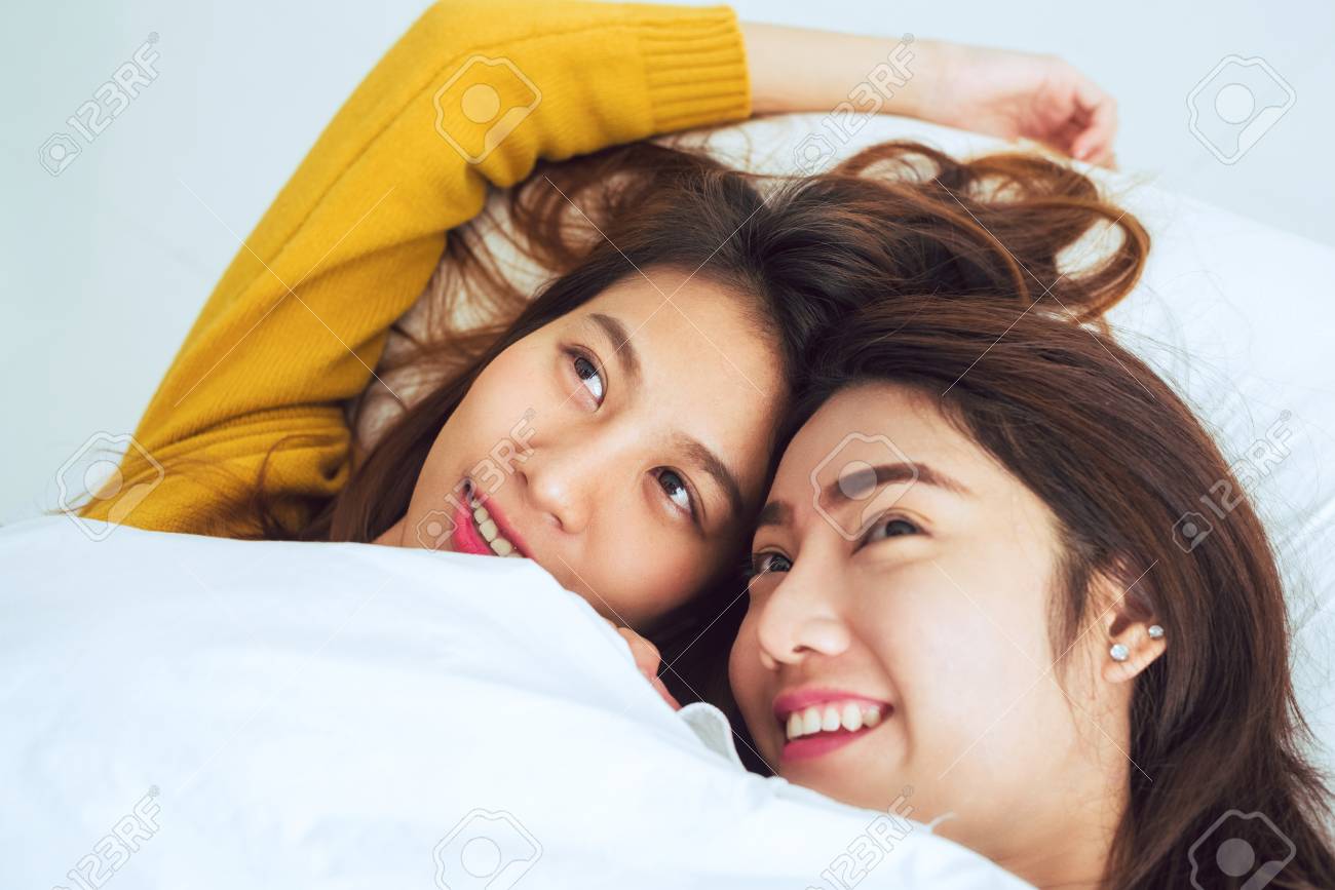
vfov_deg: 27.0
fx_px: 1854
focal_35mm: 50
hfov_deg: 39.6
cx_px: 668
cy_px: 445
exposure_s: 1/125
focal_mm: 50
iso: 320
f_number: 4
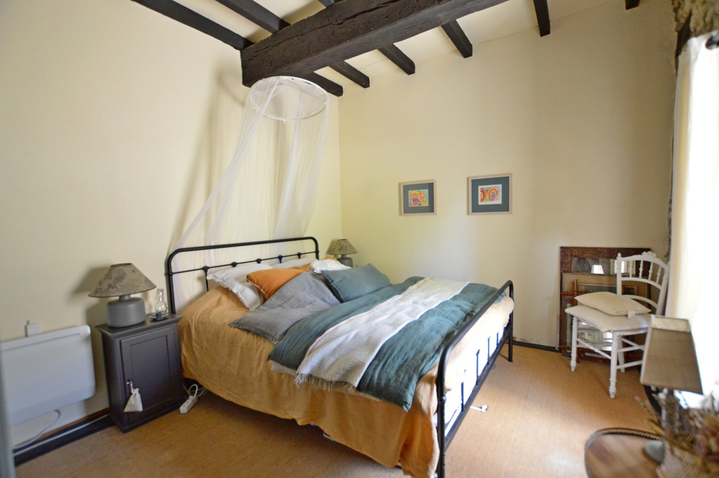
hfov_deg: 100.4
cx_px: 360
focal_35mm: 15
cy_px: 239
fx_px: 299
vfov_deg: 77.2
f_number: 3.5
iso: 1400
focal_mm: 10
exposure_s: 1/60
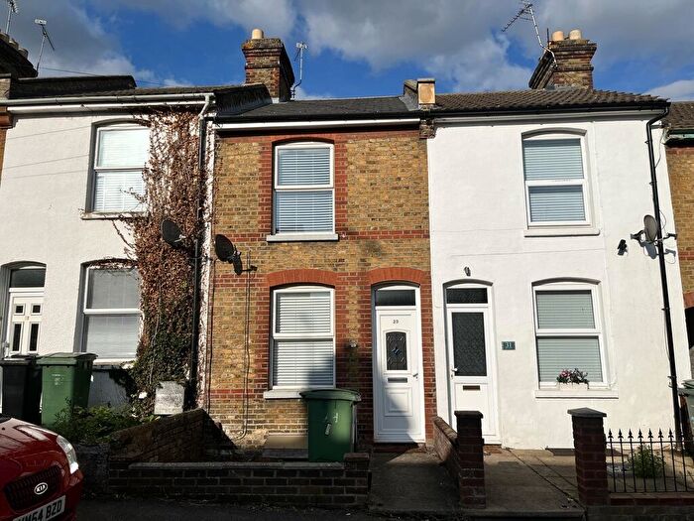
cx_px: 347
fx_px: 521
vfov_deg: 53.1
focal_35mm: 26
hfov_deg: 67.3
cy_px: 260
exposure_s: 1/9091
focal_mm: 5.1
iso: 50
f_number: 1.6
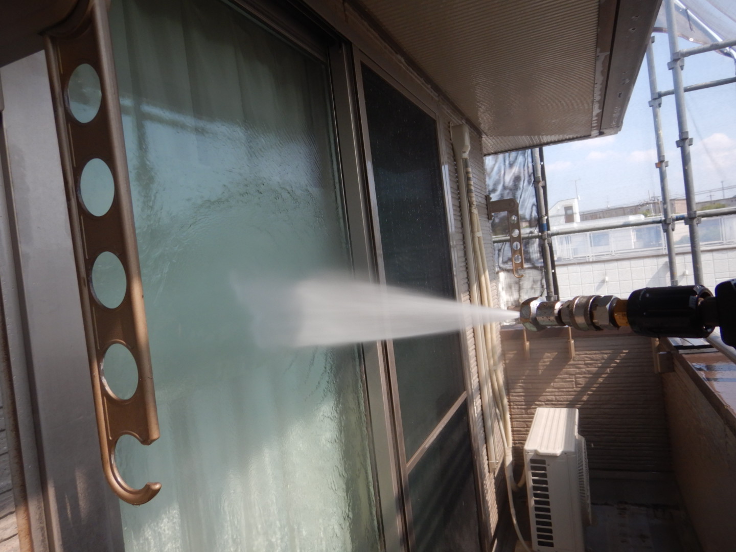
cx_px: 368
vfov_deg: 56.8
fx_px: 510
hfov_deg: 71.6
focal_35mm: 24
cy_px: 276
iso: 125
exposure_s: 1/400
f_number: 2.8
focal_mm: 4.3
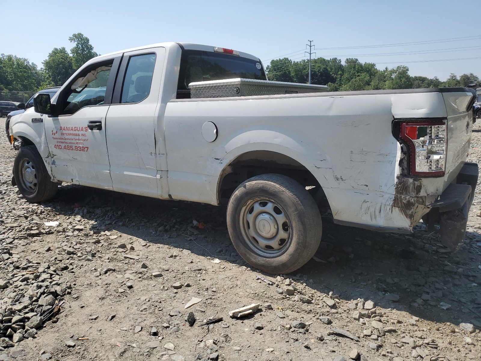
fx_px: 361
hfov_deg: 67.3
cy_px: 180
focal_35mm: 26
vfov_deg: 53.1
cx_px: 240
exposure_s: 1/3333
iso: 50
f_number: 1.5
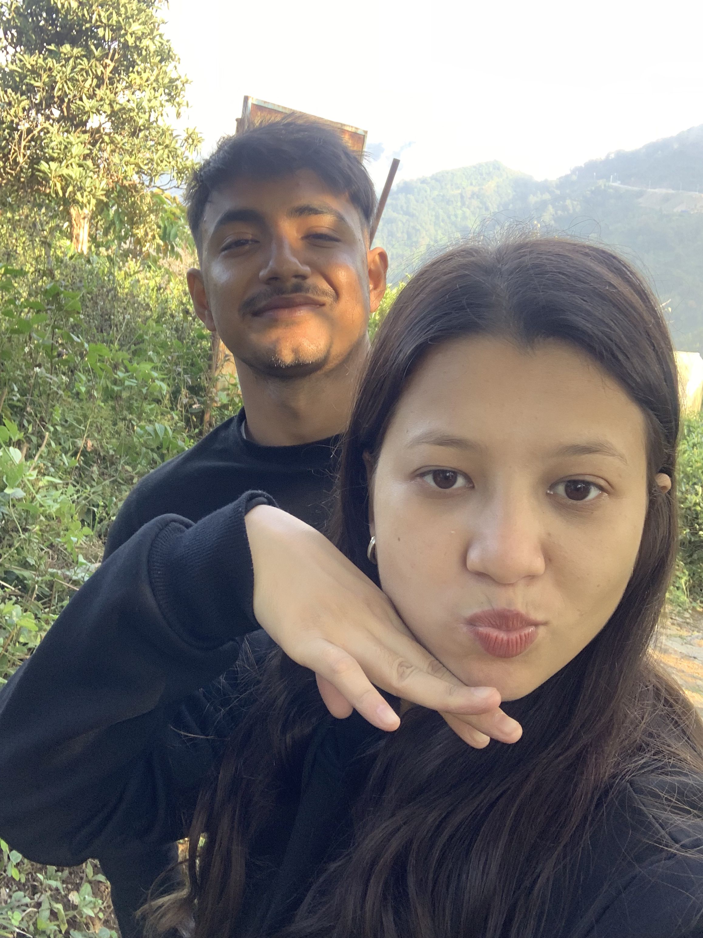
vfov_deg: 56.8
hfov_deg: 44.2
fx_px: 866
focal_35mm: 32
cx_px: 352
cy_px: 469
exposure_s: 1/121
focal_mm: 2.87
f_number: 2.2
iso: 64
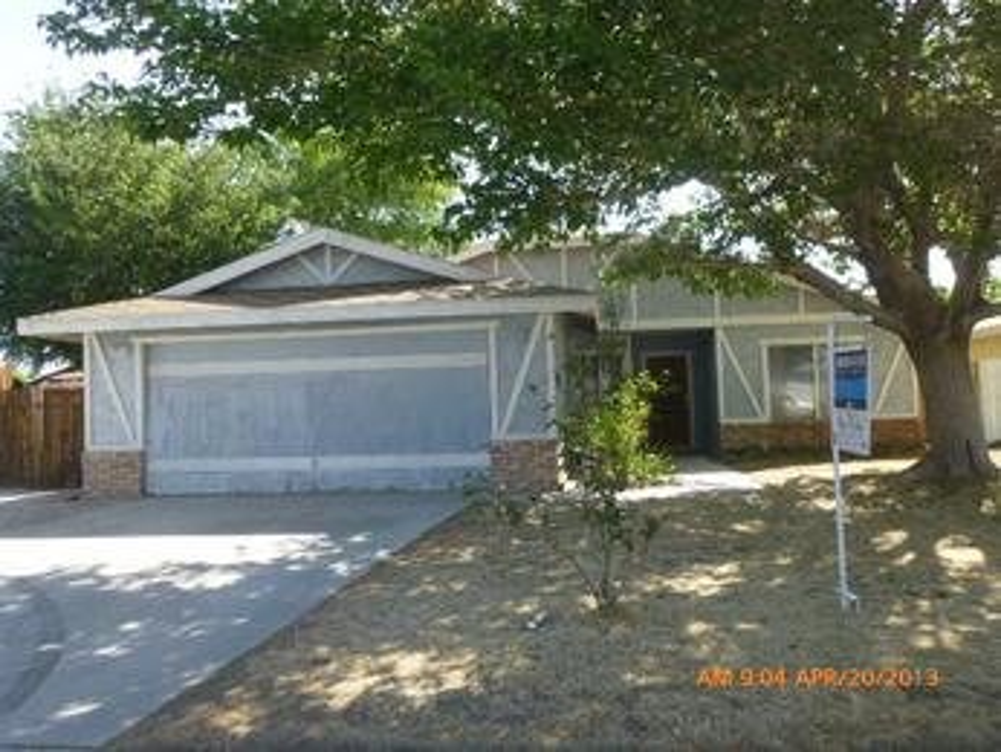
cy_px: 376
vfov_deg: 48.3
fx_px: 839
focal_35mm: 29
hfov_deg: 61.6
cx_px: 500
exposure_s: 1/320
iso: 100
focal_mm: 5.2
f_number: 3.3
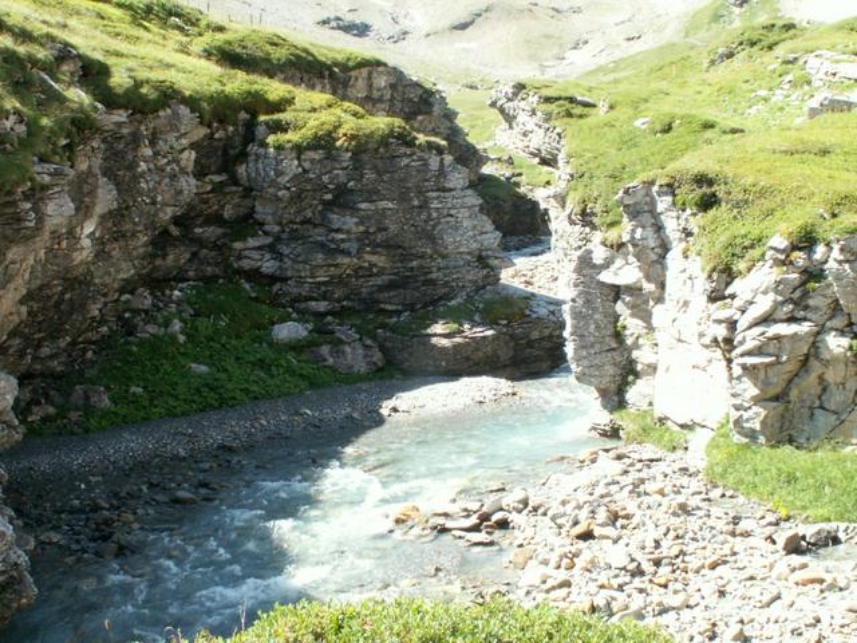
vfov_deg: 29.1
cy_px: 322
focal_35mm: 50
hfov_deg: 38.2
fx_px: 1238
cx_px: 428
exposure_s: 1/30
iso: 50
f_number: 7.1
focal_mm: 8.26
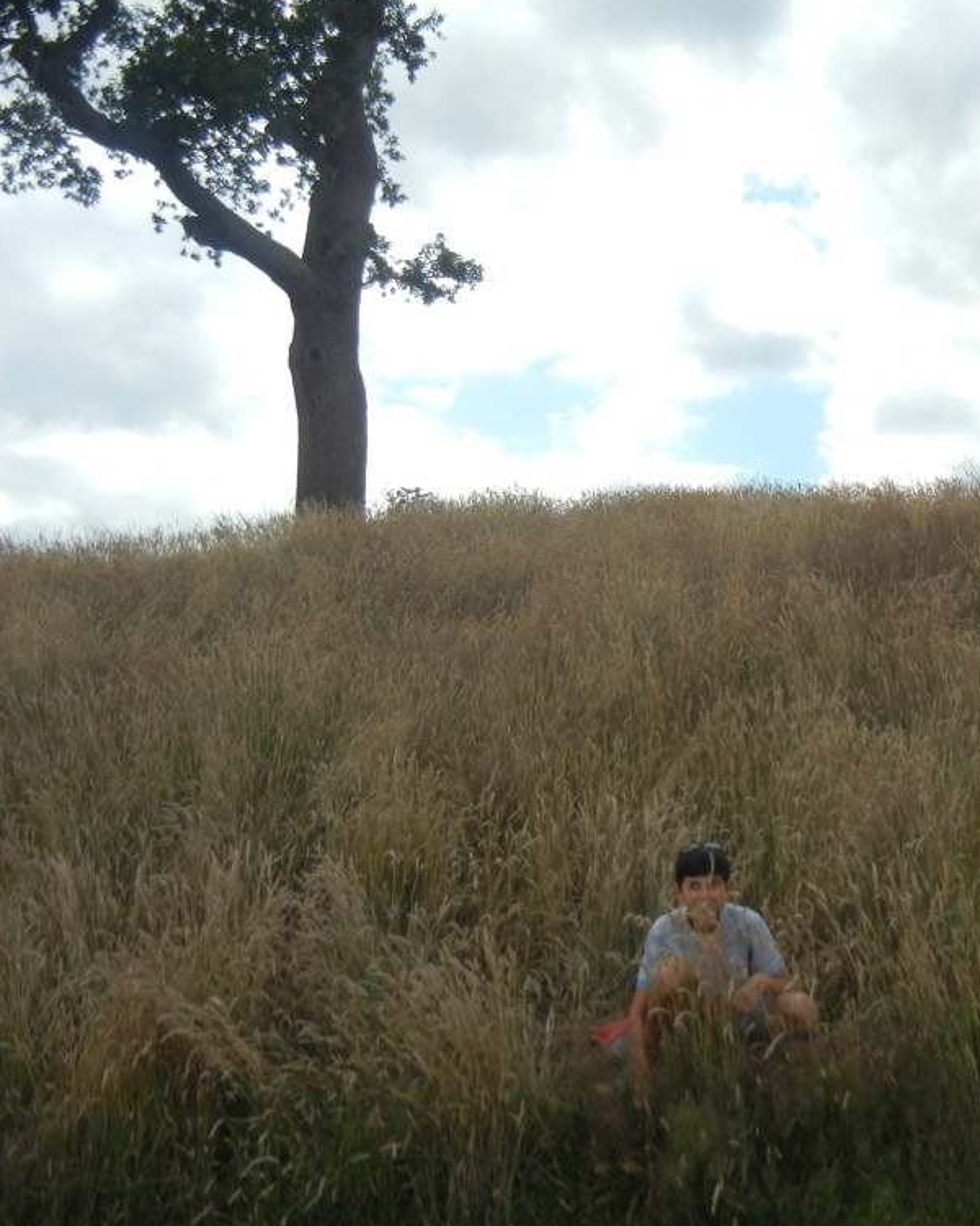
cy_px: 605
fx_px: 1450
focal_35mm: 40
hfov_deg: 36.4
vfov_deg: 45.8
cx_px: 742
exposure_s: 1/451
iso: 160
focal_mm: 5.4
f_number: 7
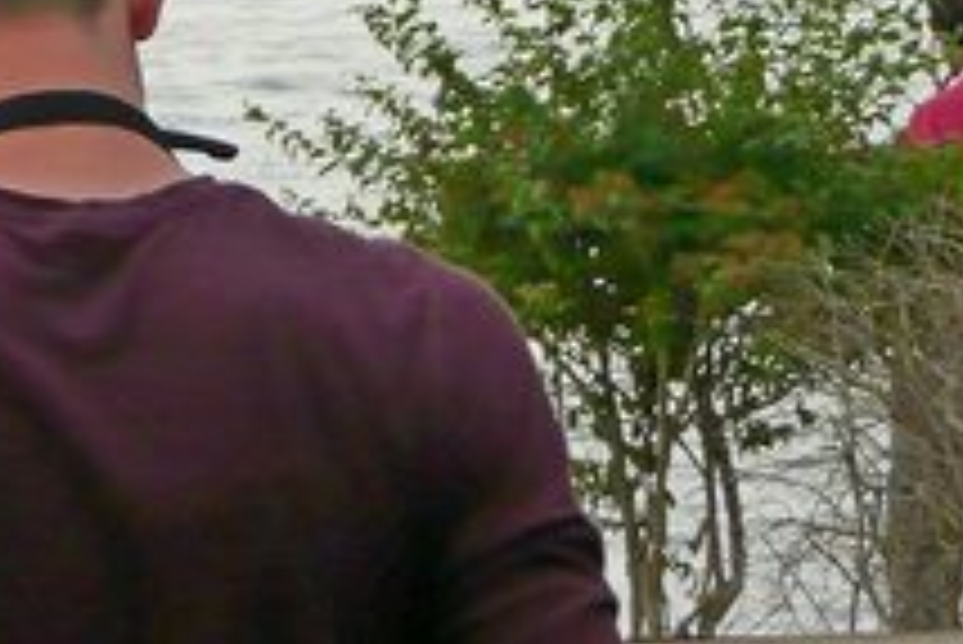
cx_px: -9
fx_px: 11456
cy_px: -286
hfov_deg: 4.8
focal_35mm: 428
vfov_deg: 3.2
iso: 100
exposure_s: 1/125
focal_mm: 24.2
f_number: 4.8
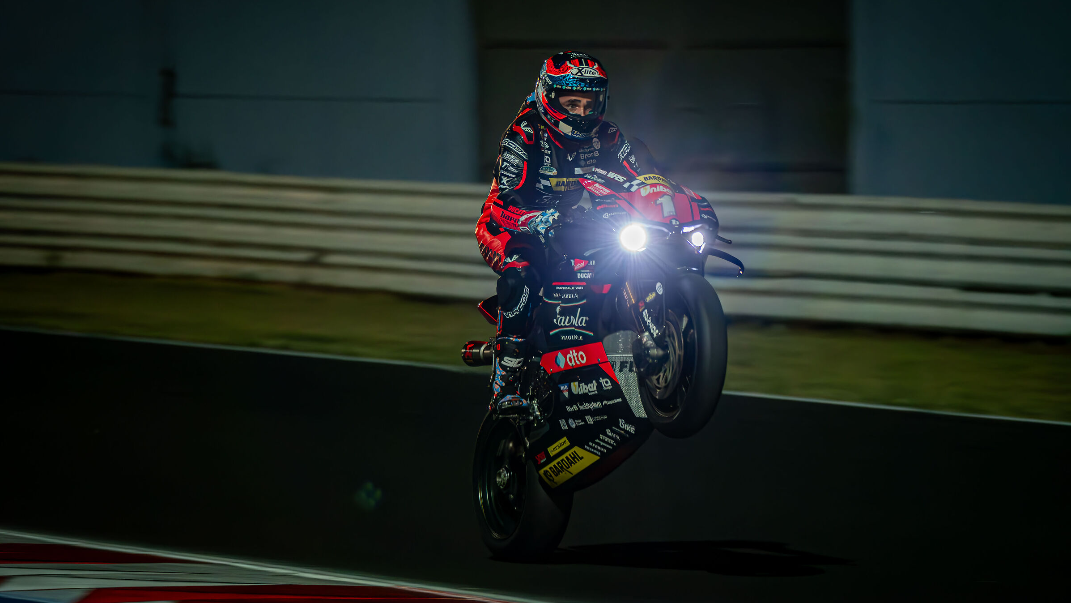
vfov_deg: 3.2
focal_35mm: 378
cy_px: 306
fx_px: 10735
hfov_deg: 5.7
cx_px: 536
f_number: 5.6
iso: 6400
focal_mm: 240
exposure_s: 1/250
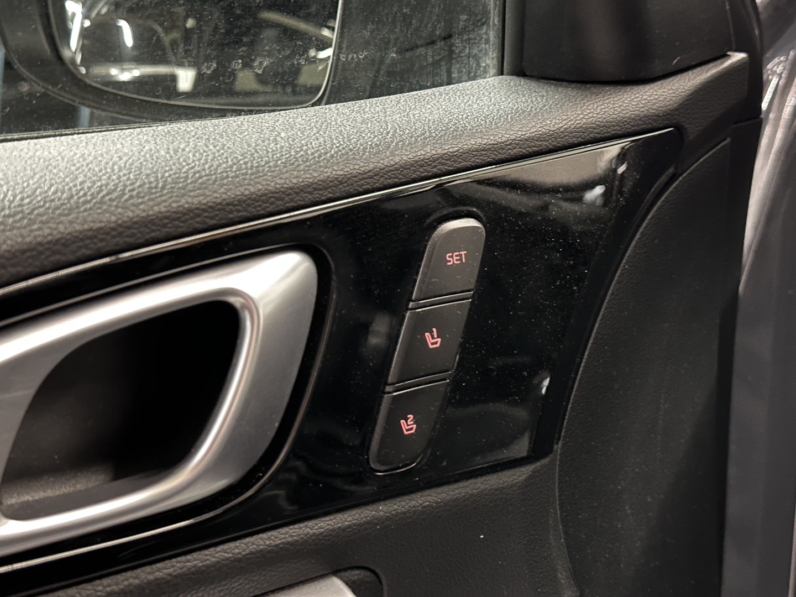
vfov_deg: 30.3
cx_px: 398
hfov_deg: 39.7
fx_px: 1104
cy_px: 298
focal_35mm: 48
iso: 800
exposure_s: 1/9
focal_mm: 6.86
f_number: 1.78
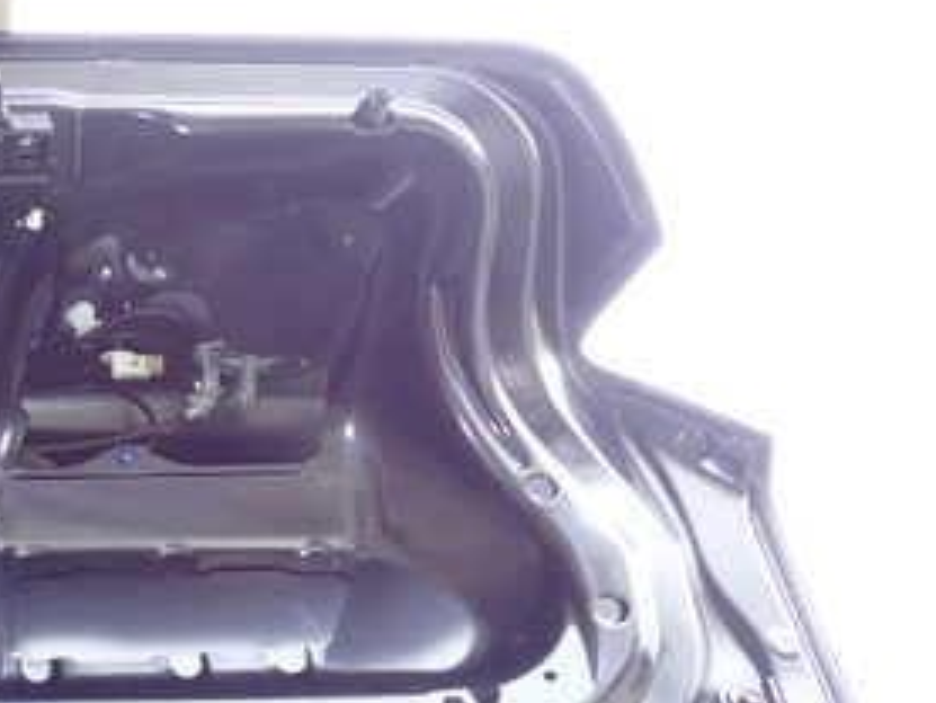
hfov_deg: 27.8
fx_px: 1758
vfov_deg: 22.2
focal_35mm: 65
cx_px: -37
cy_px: 602
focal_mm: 5.4
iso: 100
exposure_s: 1/125
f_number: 2.3
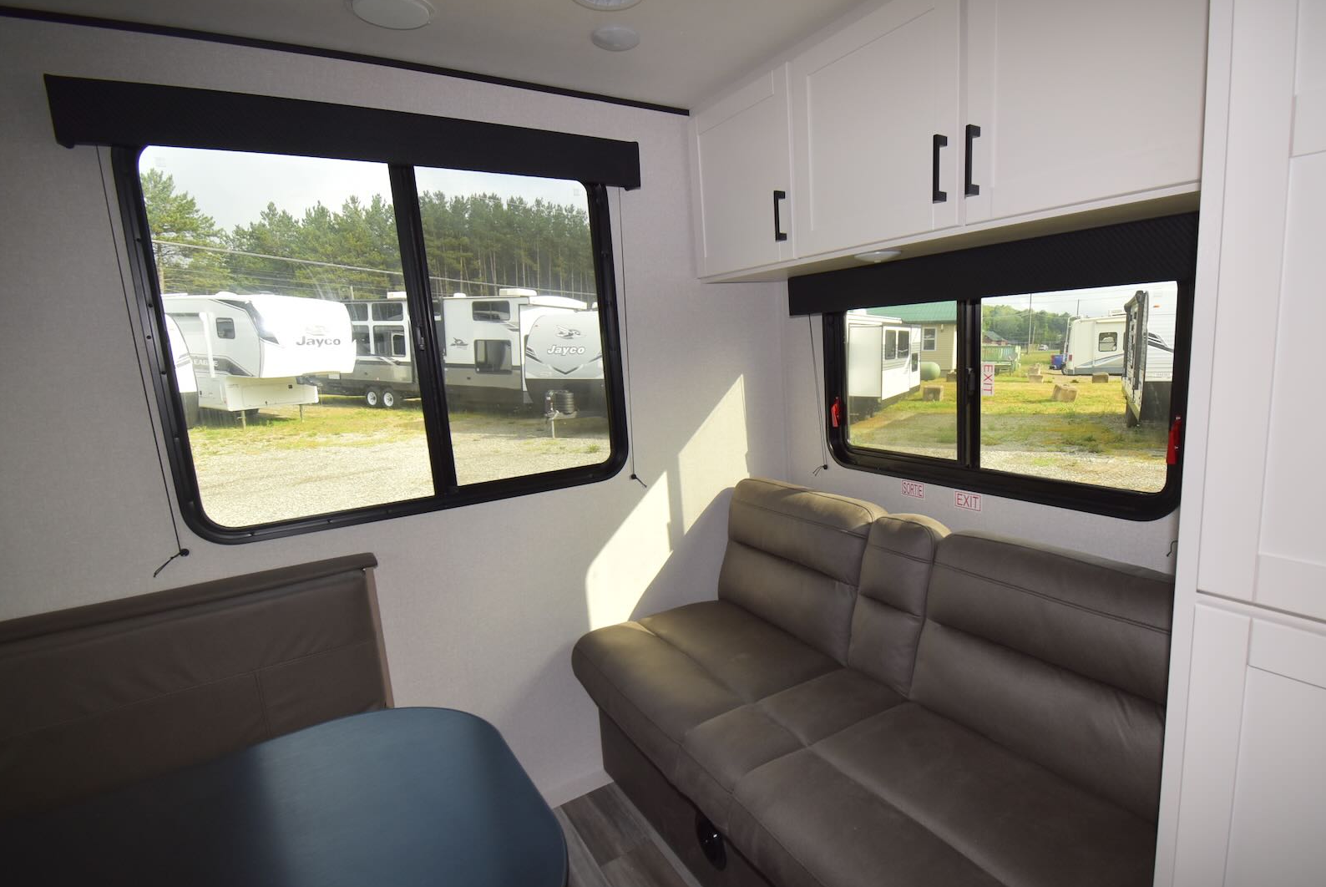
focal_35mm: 17
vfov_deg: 70.5
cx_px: 744
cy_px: 466
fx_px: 627
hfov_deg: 92.8
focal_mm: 10
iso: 280
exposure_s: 1/125
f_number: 5.6
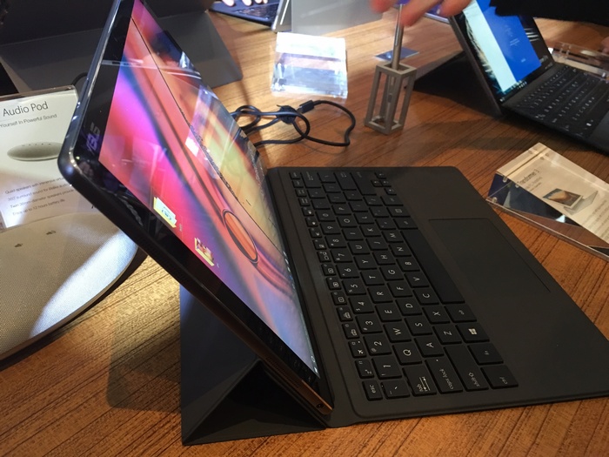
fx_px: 510
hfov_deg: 61.7
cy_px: 228
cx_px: 304
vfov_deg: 48.2
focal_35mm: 29
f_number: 2.2
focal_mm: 4.15
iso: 100
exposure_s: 1/15
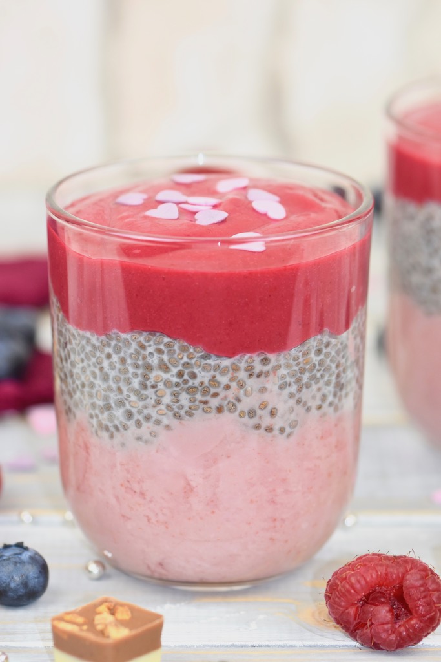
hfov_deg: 8.7
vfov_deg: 13.0
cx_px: 220
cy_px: 331
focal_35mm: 158
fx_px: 2893
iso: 400
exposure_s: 1/125
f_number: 5.6
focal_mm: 105
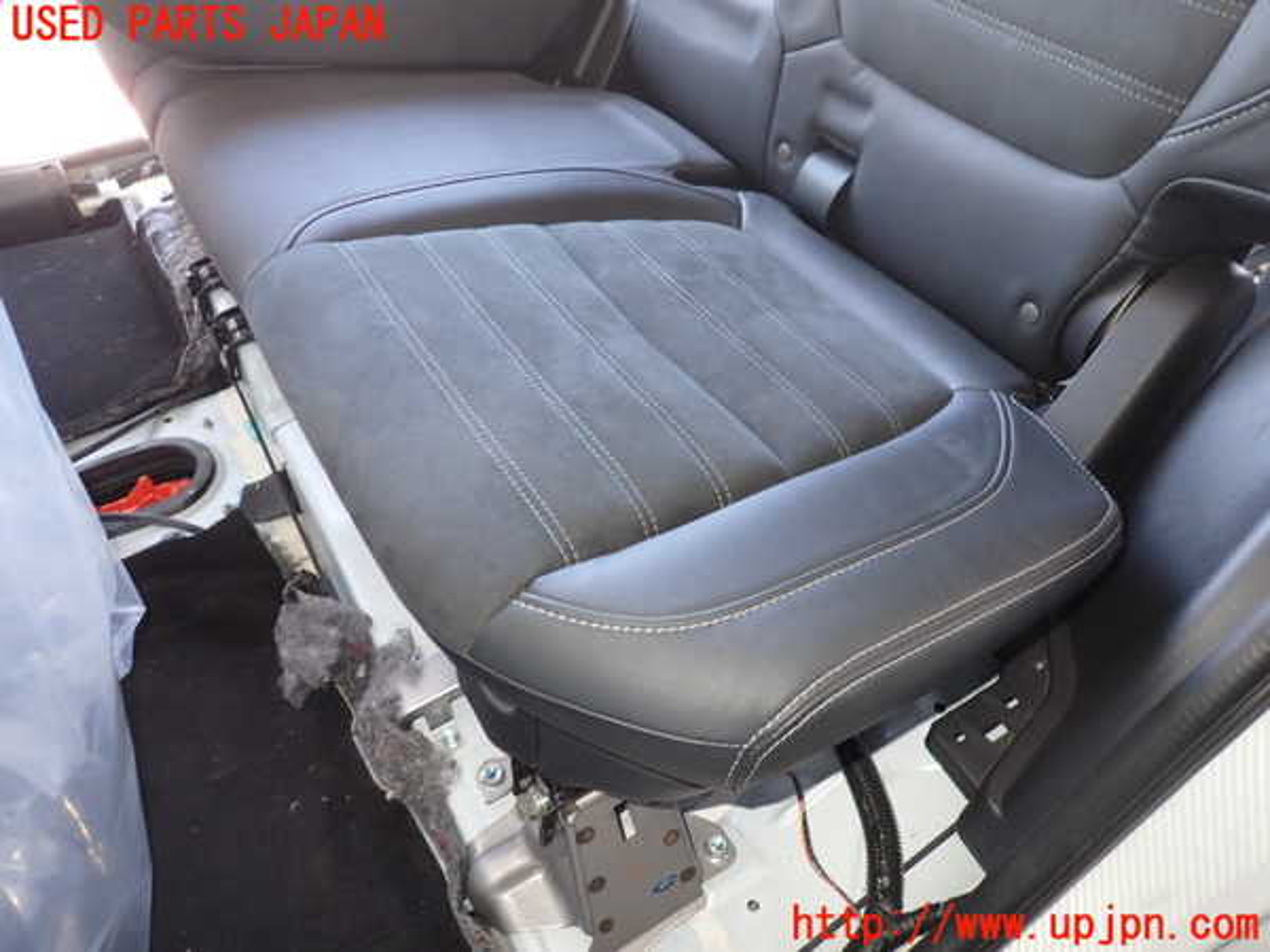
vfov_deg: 54.9
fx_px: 917
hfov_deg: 69.4
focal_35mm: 25
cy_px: 476
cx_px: 635
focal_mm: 4.5
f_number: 2
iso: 200
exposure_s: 1/30
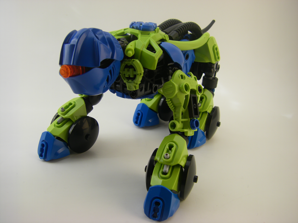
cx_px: 149
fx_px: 327
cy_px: 112
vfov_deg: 37.7
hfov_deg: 49.0
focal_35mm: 38
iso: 64
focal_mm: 6.3
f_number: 3.5
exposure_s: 1/160
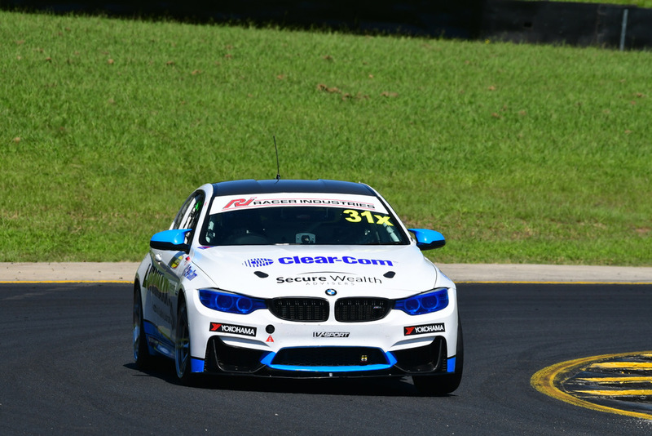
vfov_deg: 3.0
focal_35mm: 465
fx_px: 8424
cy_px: 218
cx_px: 326
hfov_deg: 4.4
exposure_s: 1/640
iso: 320
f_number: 11
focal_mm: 310
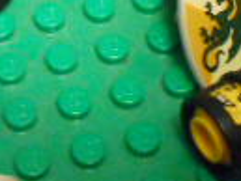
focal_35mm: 149
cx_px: 58
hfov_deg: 13.2
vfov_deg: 9.5
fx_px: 1038
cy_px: -134
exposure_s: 1/3
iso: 800
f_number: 3.8
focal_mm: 5.3
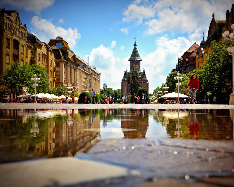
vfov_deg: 33.4
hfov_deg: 41.1
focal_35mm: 45
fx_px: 312
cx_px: 129
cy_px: 93
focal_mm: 26
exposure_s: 1/320
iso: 100
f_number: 9
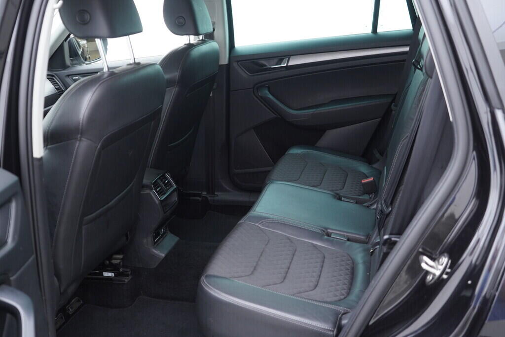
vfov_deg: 36.9
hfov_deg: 53.1
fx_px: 505
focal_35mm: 36
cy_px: 168
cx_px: 252
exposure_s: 1/40
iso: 320
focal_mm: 24
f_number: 2.8
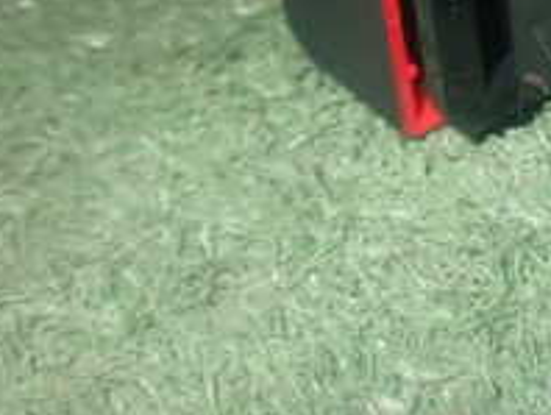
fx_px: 1833
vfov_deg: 12.7
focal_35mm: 115
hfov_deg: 15.8
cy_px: -22
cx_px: 815
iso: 200
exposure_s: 1/40
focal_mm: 6.83
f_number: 8
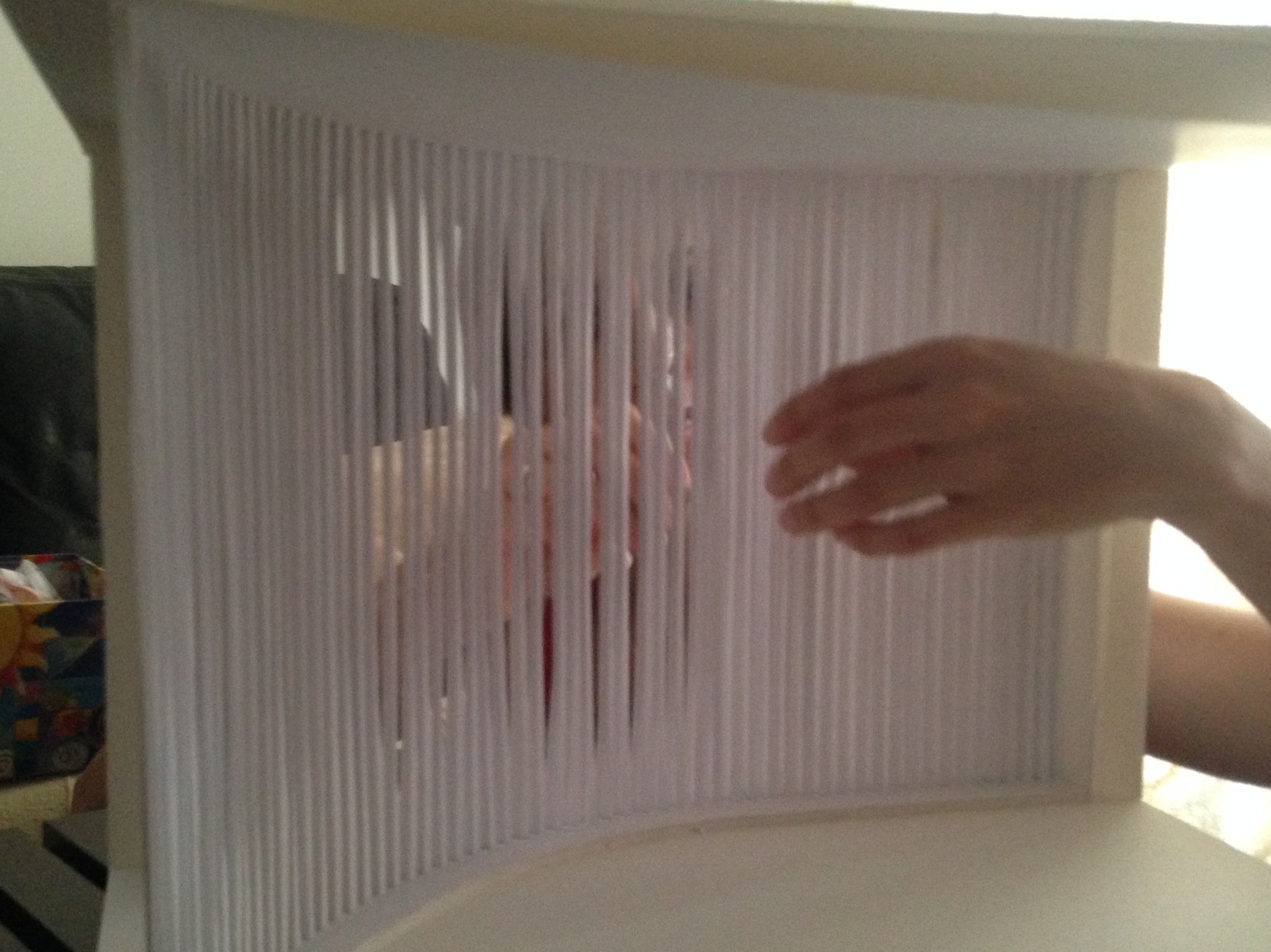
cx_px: 586
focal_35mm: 42
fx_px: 1542
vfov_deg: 34.3
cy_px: 526
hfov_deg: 44.8
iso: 400
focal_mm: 4.12
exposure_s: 1/20
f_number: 2.4
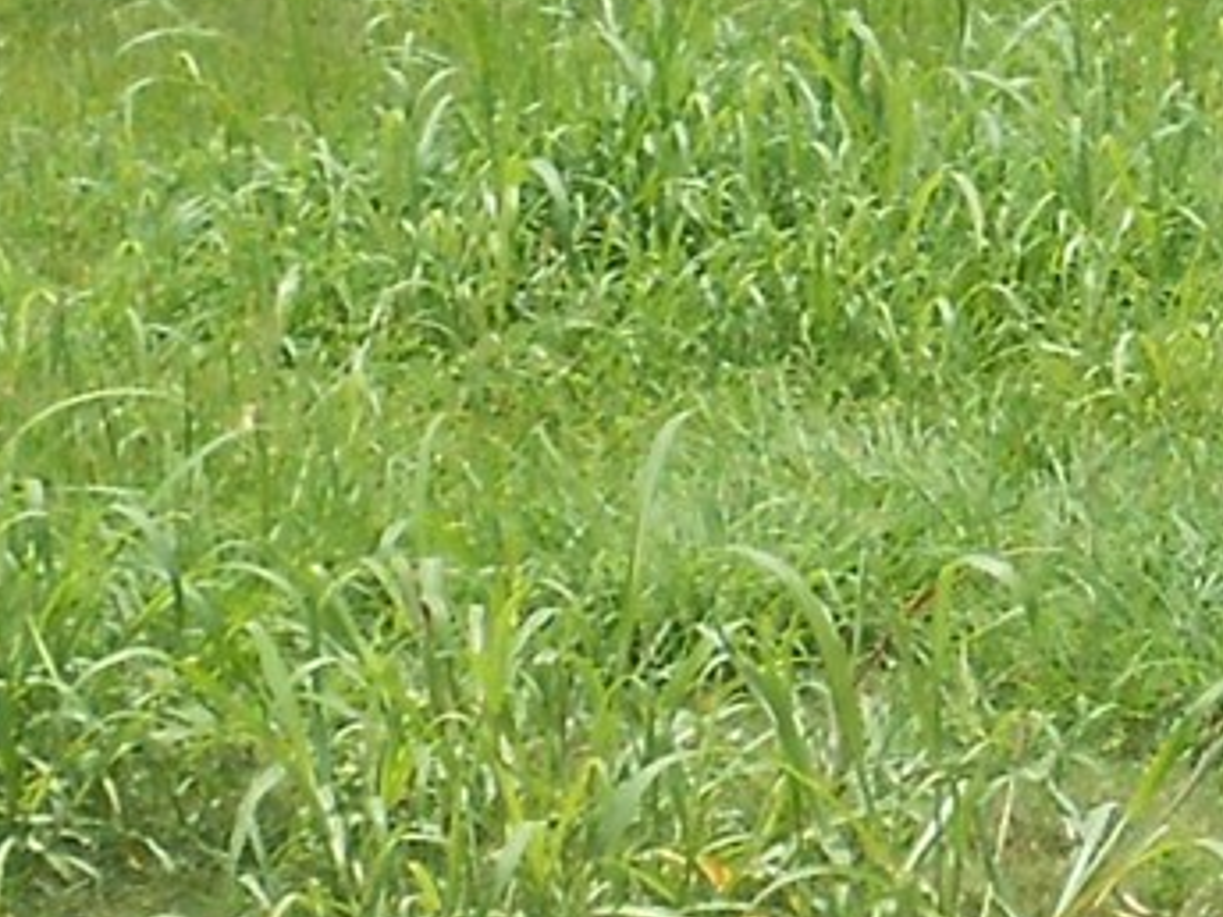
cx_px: 2250
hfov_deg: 11.7
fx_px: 5476
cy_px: -57
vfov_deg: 9.5
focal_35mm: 155
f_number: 3.5
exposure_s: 1/640
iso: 80
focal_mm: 4.6
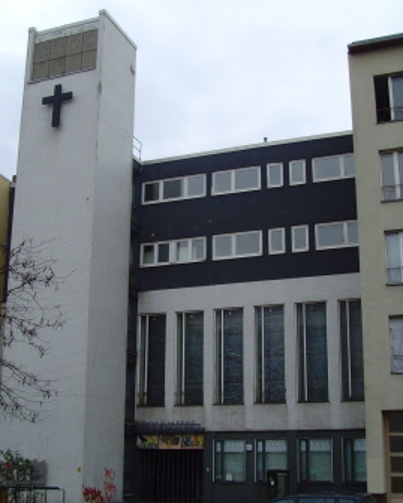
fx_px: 760
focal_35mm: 51
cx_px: 171
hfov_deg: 29.7
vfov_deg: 36.6
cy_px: 275
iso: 80
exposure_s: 1/90
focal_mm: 6.6
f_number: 3.5
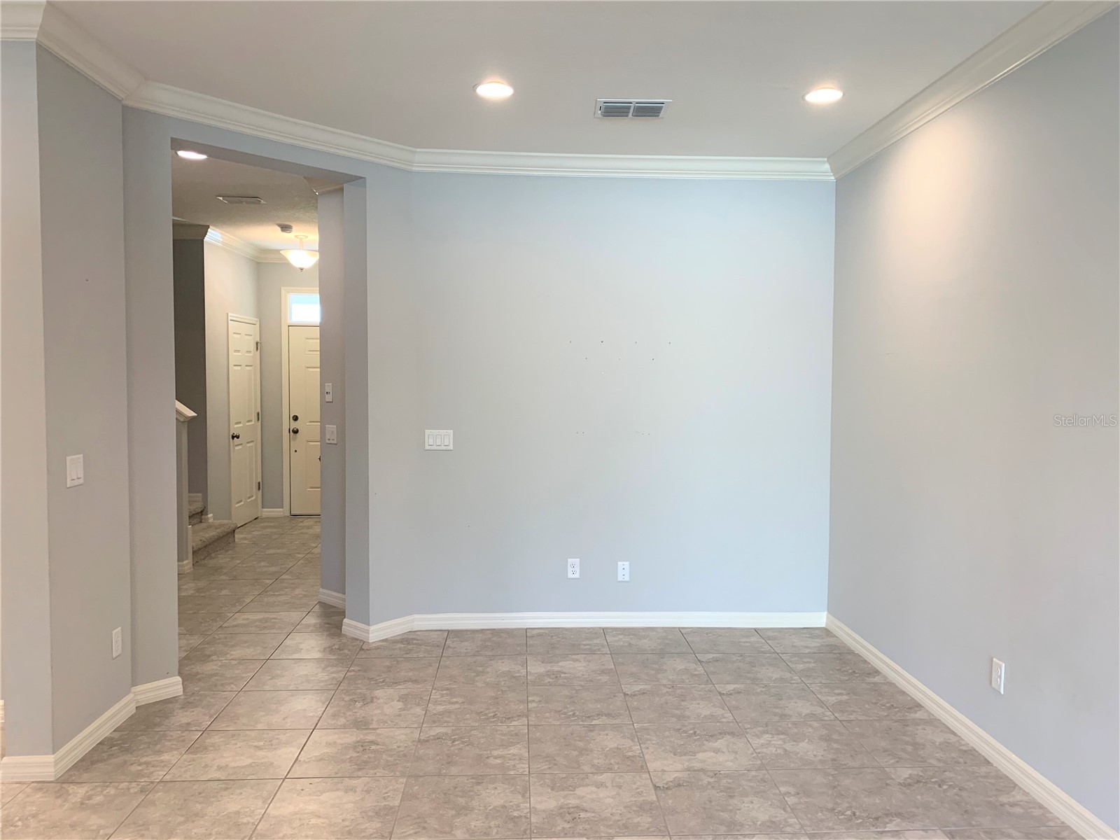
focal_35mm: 26
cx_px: 560
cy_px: 420
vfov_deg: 53.1
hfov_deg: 67.3
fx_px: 841
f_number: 1.8
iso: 80
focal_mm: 4.25
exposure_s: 1/60
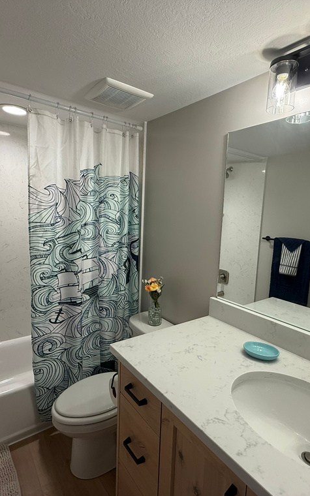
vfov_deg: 85.1
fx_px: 270
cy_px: 248
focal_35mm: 20
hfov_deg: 59.6
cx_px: 166
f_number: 2.2
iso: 160
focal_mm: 2.22
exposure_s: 1/120
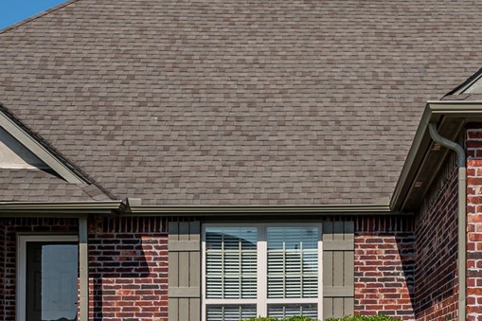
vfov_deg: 15.6
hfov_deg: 23.3
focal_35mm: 86
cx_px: 396
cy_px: 309
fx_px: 1151
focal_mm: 21.5
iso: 100
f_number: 14
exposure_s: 1/200
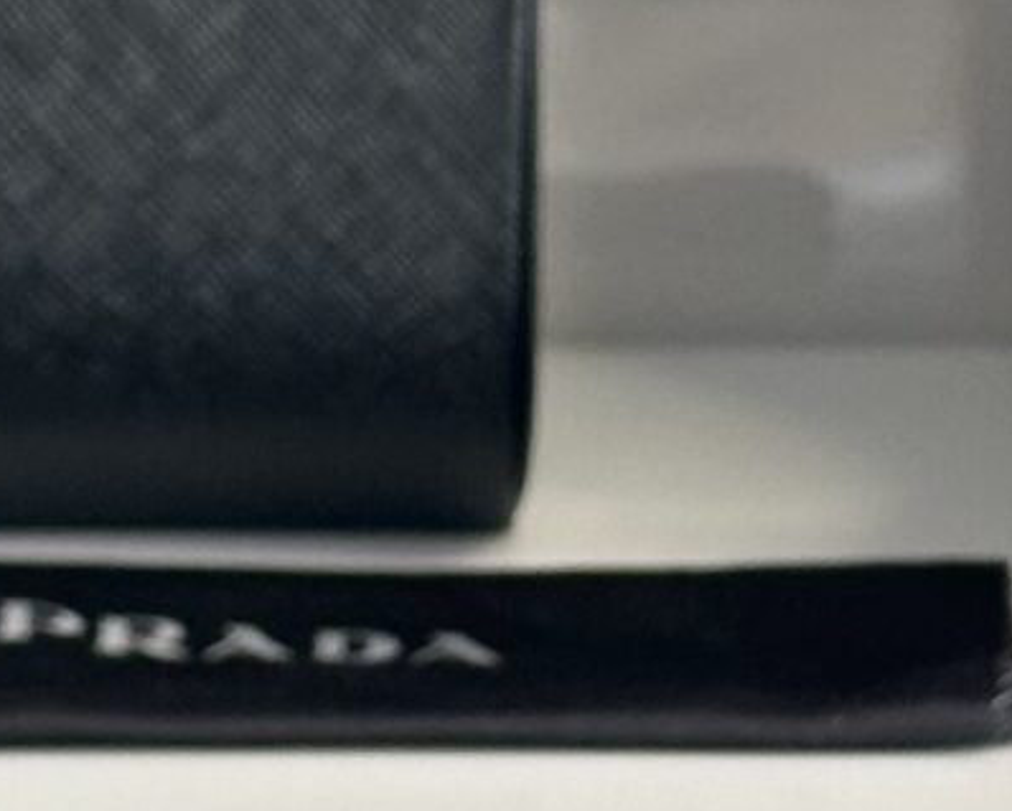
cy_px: 719
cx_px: 659
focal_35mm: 301
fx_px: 9022
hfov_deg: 6.4
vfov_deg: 5.1
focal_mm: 6.86
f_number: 1.78
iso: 100
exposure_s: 1/60
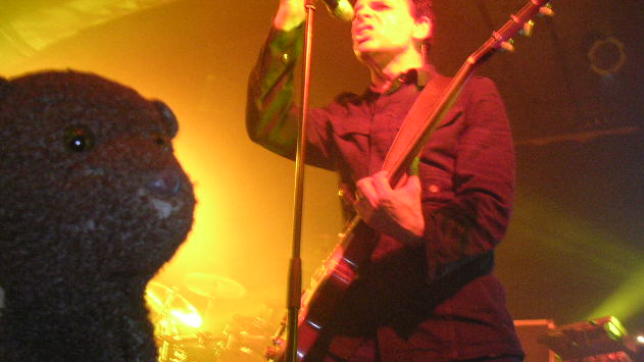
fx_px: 717
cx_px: 318
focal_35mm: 42
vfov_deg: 28.2
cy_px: 242
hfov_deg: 48.4
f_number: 2.8
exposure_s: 1/21.4
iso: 180
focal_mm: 5.8
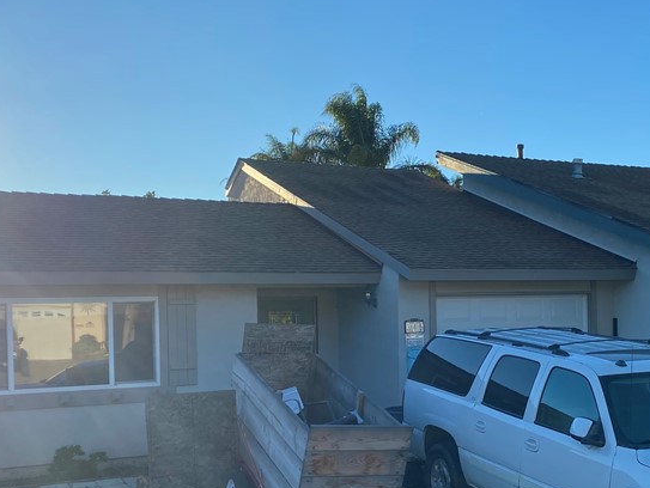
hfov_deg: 38.3
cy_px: 311
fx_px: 921
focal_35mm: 49
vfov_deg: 29.6
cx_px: 448
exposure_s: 1/2183
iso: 32
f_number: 1.8
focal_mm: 4.25
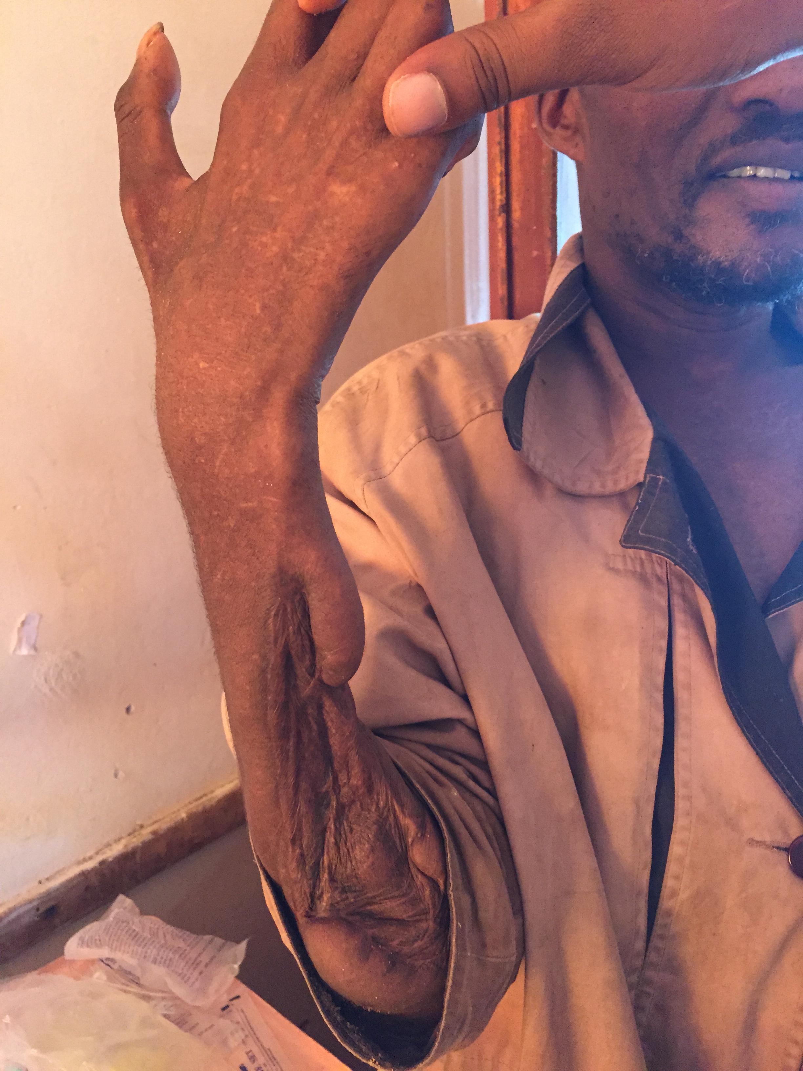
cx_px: 402
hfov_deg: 48.2
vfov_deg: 61.7
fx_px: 897
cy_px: 536
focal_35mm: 29
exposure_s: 1/30
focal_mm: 4.15
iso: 200
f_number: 2.2
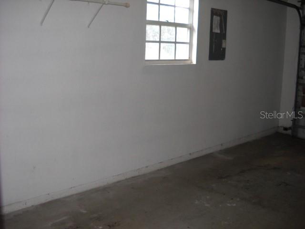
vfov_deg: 35.1
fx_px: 361
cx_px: 152
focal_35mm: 41
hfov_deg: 45.8
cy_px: 114
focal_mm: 6.72
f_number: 3.1
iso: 200
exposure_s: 1/30
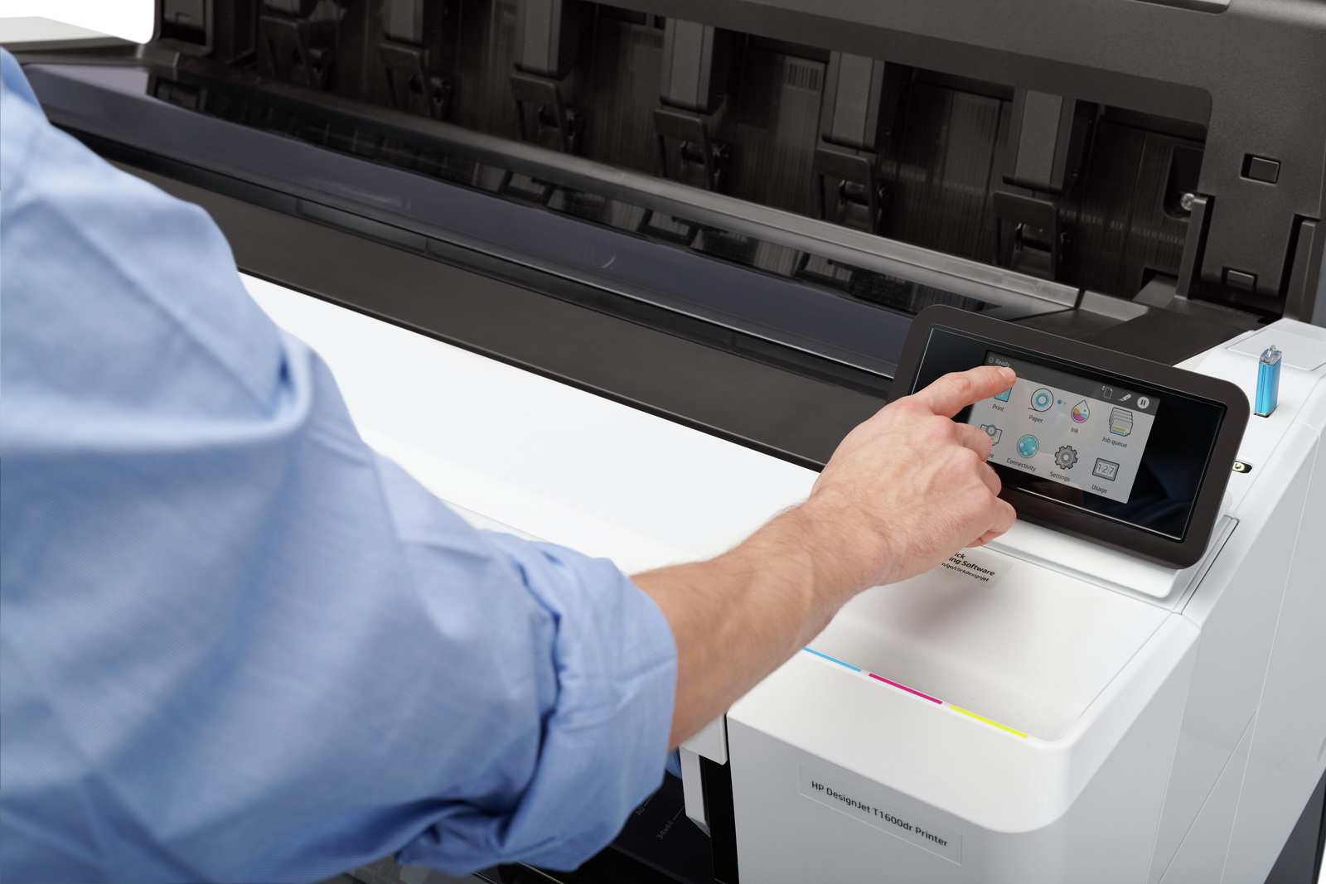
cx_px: 663
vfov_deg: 27.0
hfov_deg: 39.6
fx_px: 1842
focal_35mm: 50
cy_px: 442
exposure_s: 1/250
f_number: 11
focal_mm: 50
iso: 100
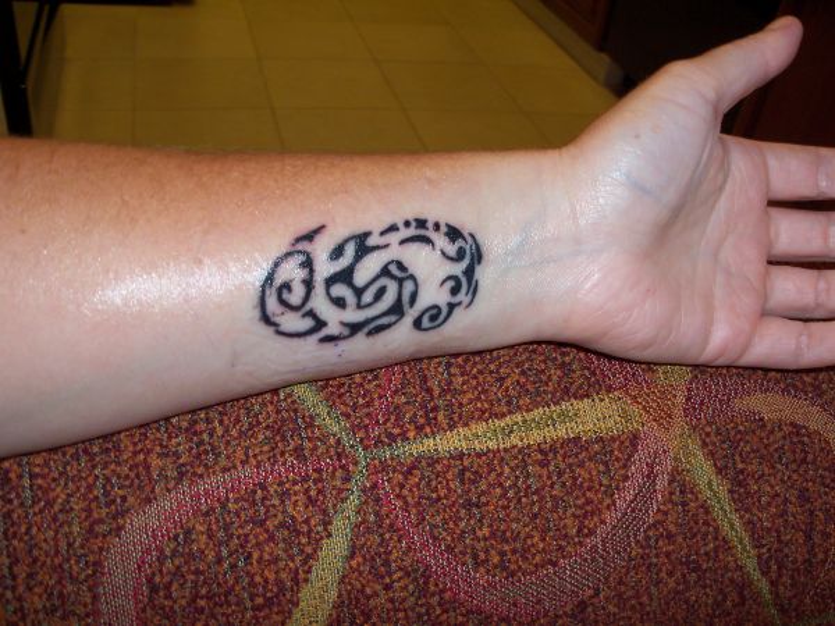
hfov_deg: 52.6
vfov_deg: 40.7
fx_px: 844
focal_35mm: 35
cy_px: 313
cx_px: 418
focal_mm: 6.3
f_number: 3
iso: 100
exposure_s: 1/30
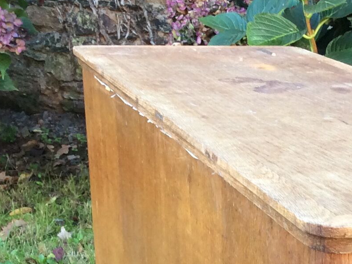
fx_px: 1058
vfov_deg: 13.6
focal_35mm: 104
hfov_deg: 18.4
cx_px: 348
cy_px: 353
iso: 40
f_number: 2.4
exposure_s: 1/50
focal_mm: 3.3
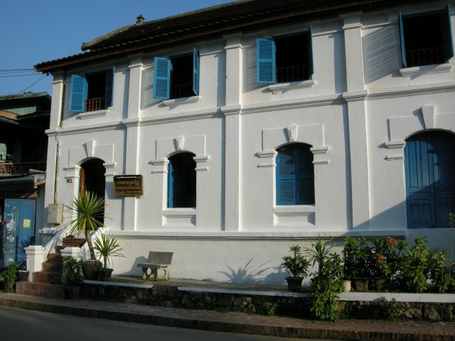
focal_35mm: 36
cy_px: 170
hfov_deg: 51.4
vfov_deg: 39.7
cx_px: 228
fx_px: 473
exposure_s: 1/287
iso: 64
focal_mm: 7.5
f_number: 6.1
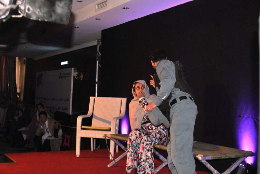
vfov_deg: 26.5
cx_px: 130
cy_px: 87
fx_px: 369
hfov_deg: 38.8
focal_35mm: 51
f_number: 5
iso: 200
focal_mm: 34
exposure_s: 1/60
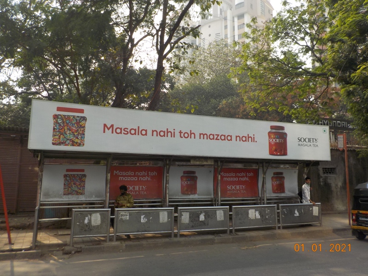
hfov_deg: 60.0
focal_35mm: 30
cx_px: 184
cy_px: 138
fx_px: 319
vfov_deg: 46.8
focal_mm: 4.1
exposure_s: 1/640
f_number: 3.3
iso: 125
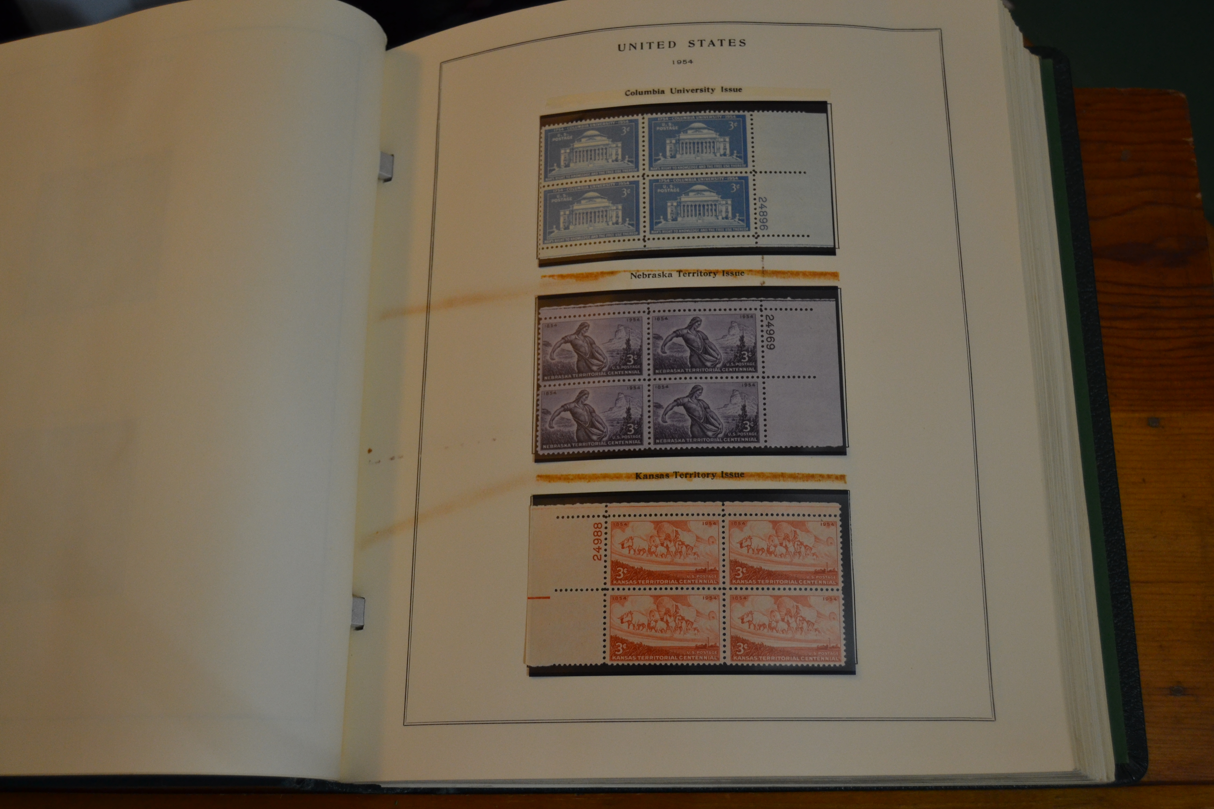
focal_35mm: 40
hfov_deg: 48.5
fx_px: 1349
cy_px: 395
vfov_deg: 33.4
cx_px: 616
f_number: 4
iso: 800
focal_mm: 26
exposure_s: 1/60
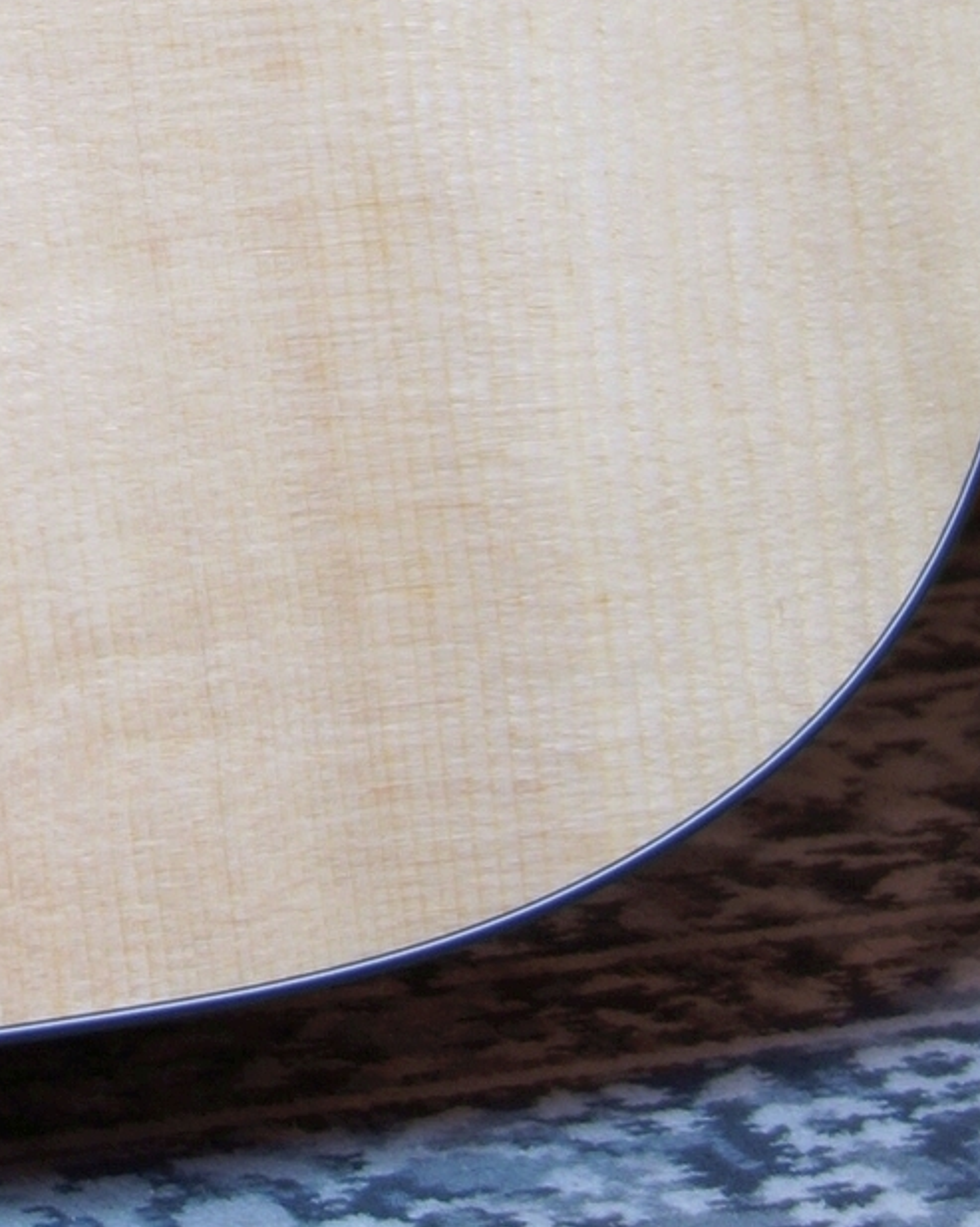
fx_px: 10198
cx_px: -231
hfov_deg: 5.5
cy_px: -809
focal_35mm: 281
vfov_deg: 6.8
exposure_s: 1/6
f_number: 4.5
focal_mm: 45
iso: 100
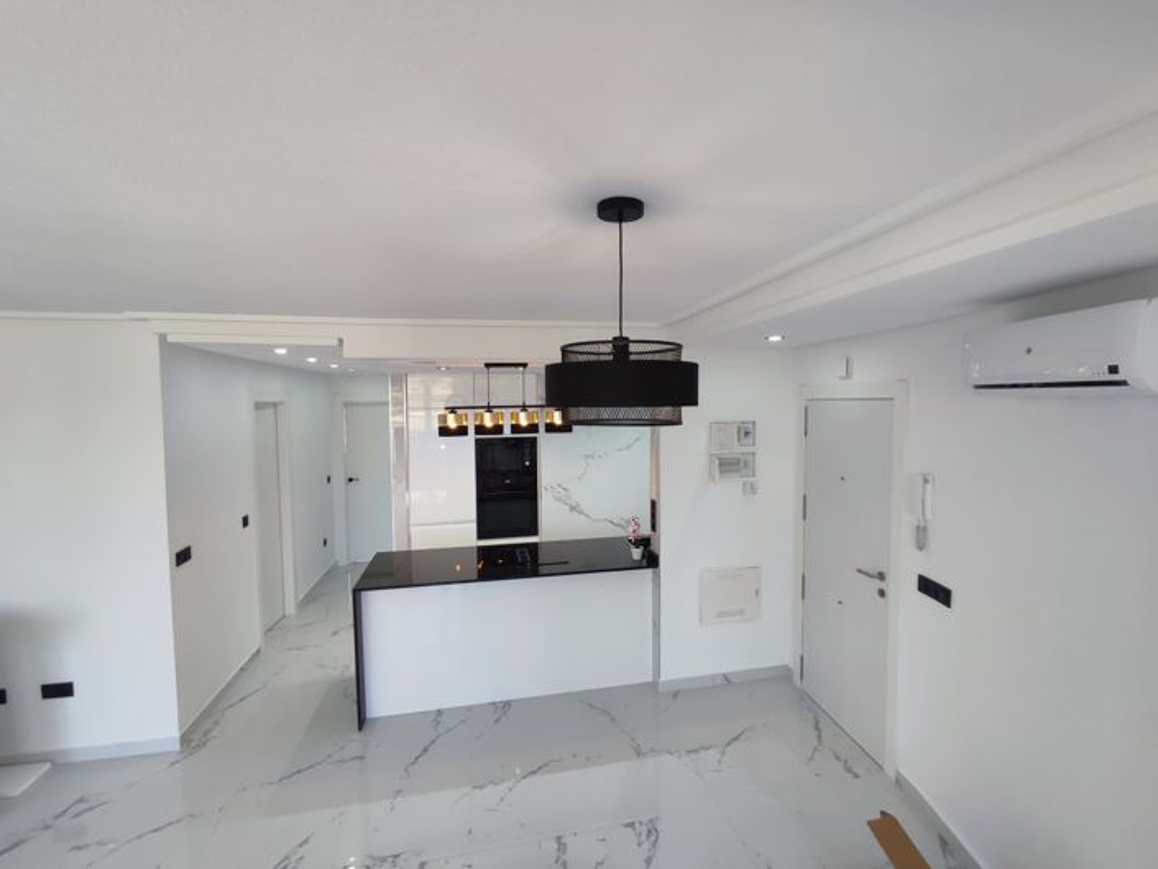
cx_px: 579
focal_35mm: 16
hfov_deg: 94.5
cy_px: 434
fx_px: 535
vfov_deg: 78.1
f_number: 2.2
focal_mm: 1.65
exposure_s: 1/100
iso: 139
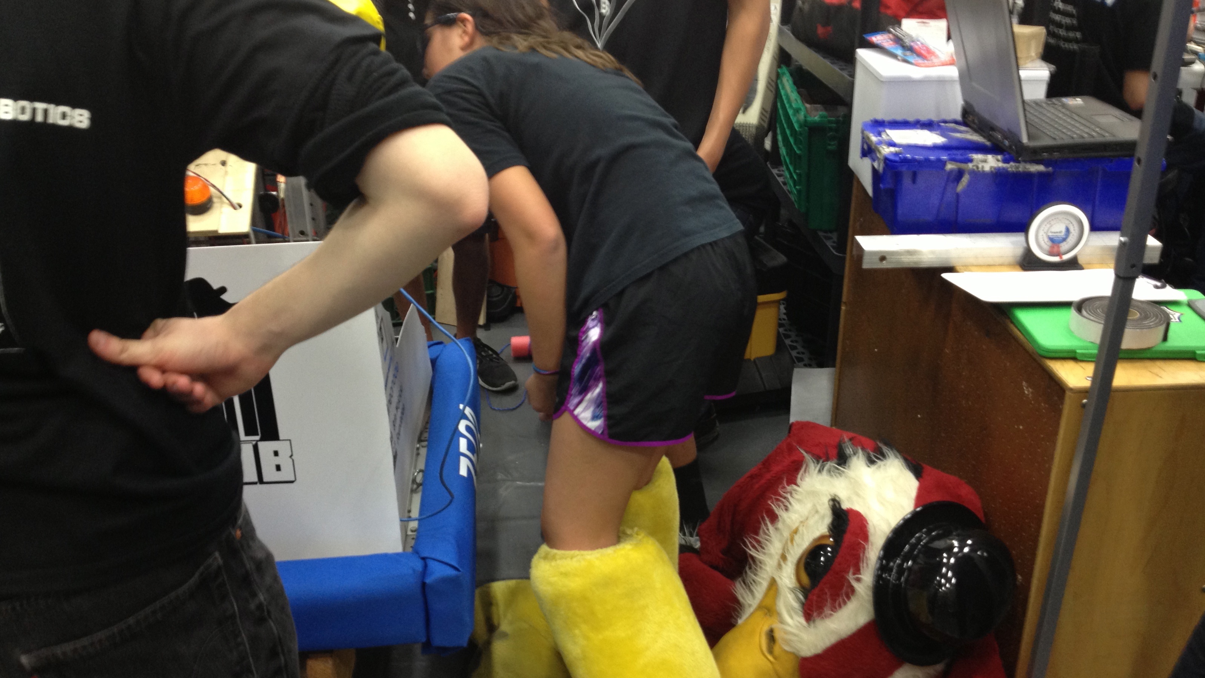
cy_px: 378
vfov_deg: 30.4
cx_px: 592
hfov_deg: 51.6
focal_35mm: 39
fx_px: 1246
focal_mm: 4.28
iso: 125
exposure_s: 1/20
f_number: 2.4
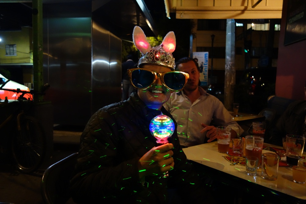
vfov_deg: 46.4
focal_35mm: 28
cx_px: 153
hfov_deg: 65.5
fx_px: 238
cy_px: 102
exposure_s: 1/30
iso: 1000
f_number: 1.8
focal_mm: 10.4
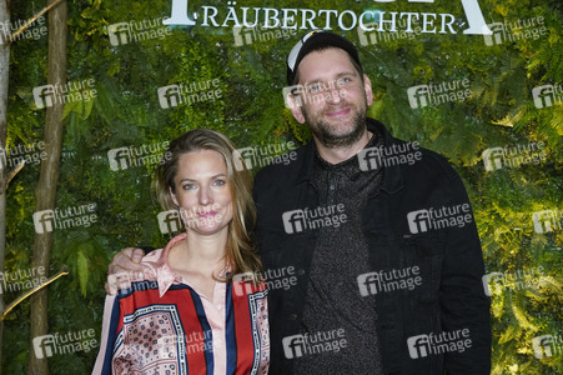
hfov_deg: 38.2
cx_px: 282
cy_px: 188
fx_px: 813
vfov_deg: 26.0
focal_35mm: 52
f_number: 5.6
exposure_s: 1/160
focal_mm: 52
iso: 2000
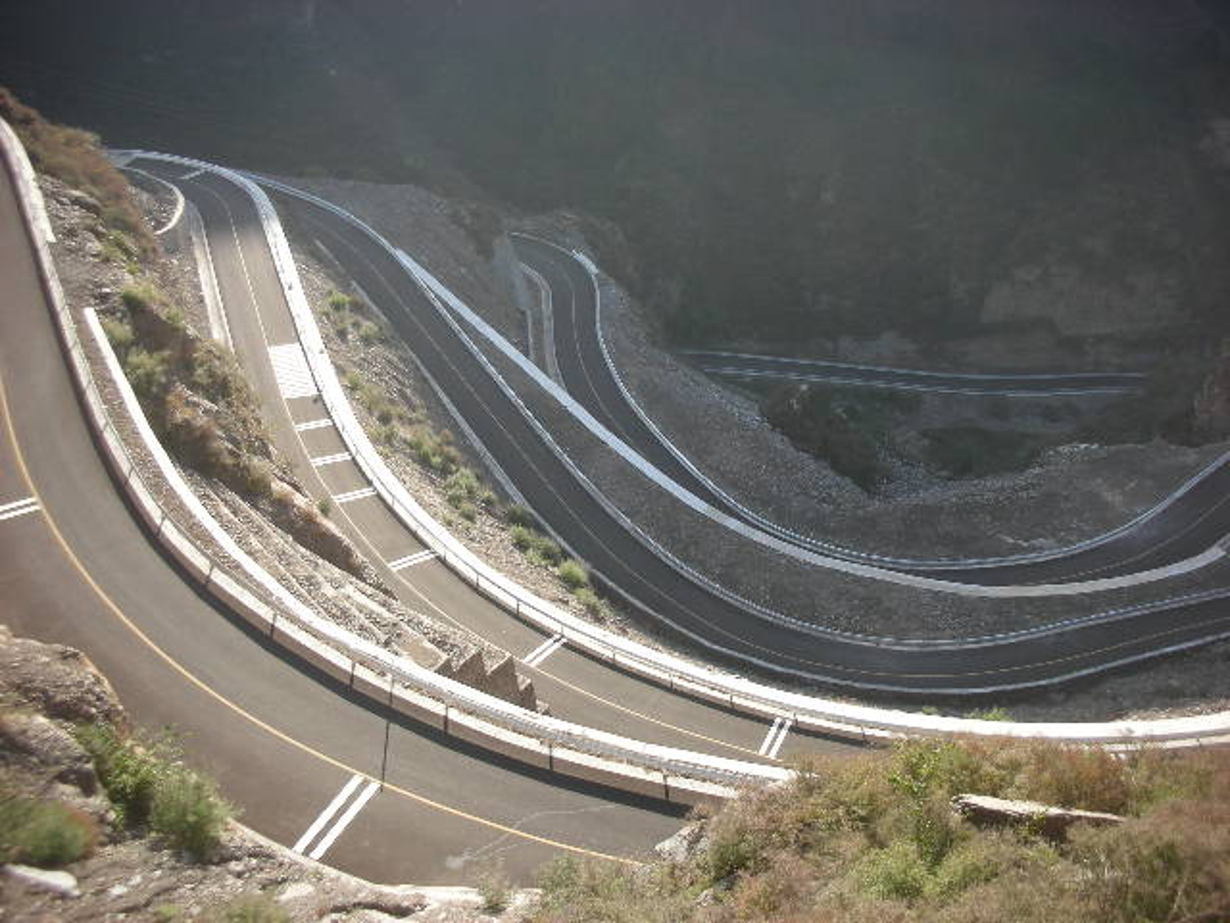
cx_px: 615
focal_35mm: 35
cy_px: 462
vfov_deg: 40.7
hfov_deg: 52.6
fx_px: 1244
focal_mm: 5.8
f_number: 3
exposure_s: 1/202
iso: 50
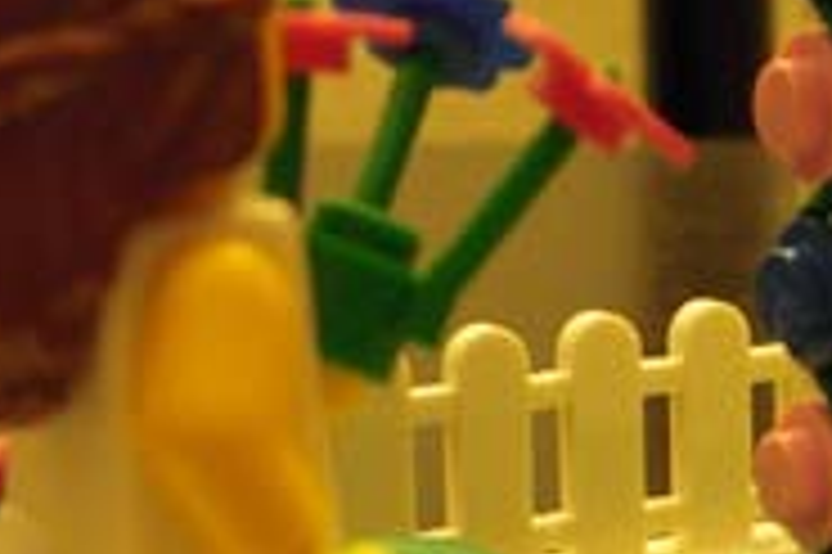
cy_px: 360
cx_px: 648
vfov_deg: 10.8
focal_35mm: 127
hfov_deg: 16.1
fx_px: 2932
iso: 400
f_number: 3.4
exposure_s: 1/8
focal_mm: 7.9
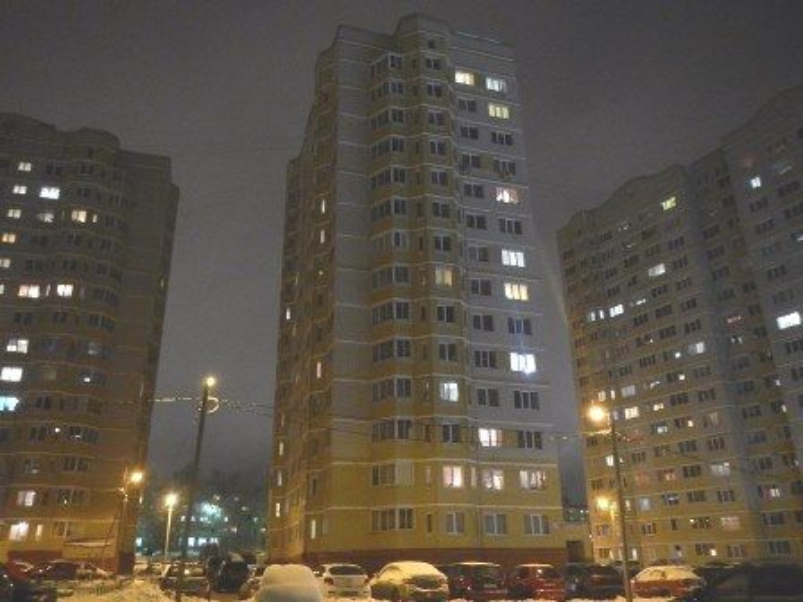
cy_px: 301
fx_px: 650
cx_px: 402
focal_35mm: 28
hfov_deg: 63.4
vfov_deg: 49.7
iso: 800
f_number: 3.9
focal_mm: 5
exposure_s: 1/4
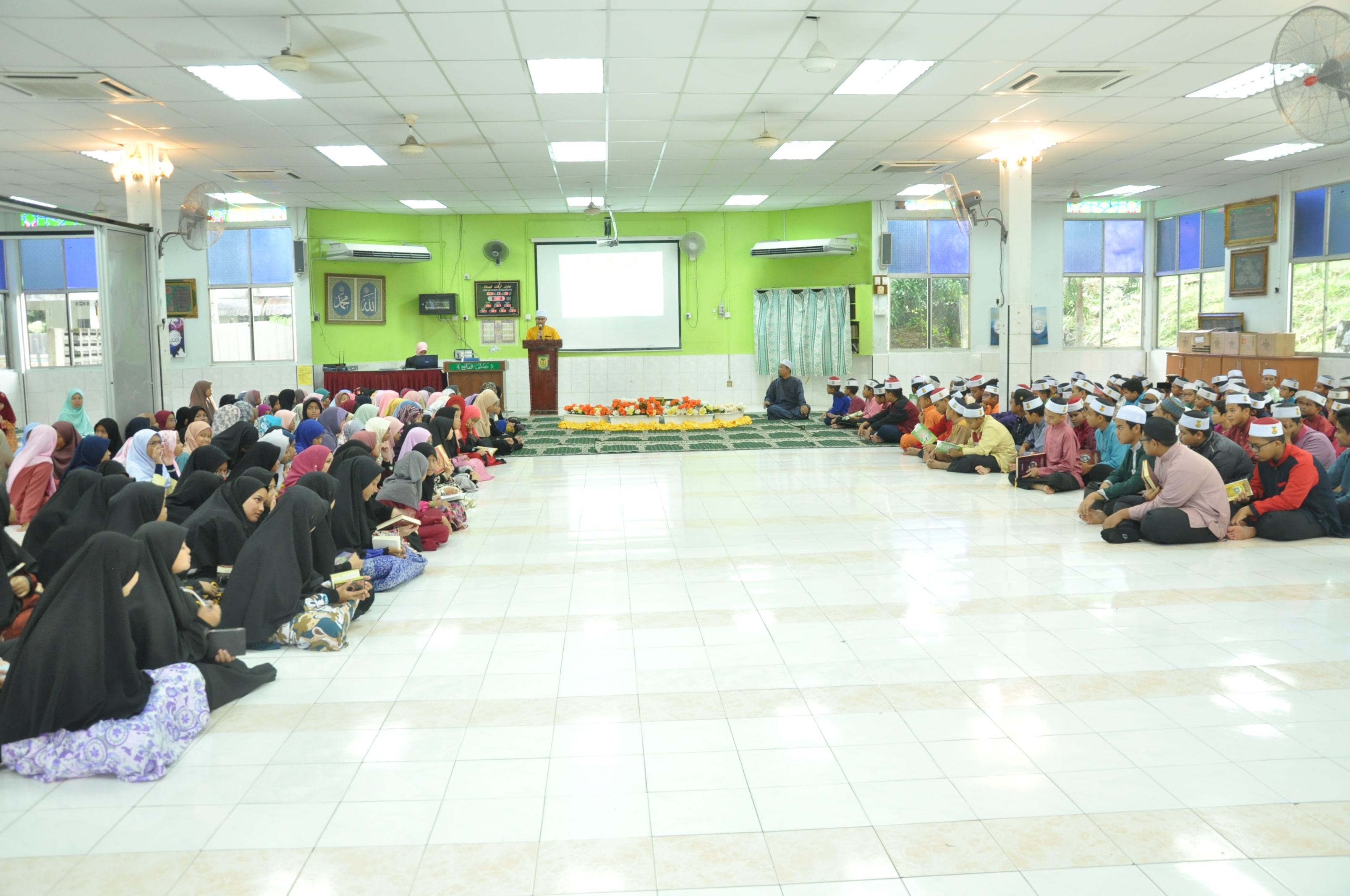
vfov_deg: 41.6
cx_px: 675
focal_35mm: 32
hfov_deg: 59.6
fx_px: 1180
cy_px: 448
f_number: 4.5
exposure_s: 1/25
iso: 1000
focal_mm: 21
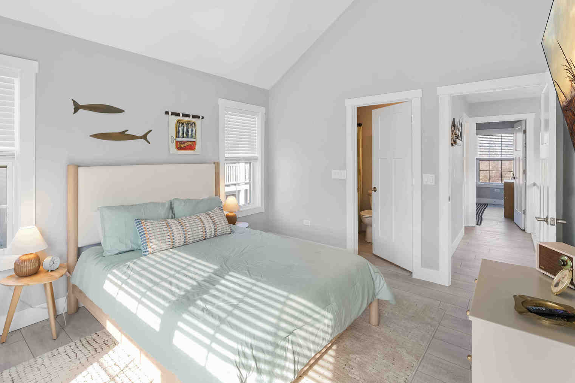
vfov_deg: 73.7
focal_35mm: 16
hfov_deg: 96.7
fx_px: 256
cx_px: 282
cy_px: 186
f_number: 13
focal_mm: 10
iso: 400
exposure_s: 1/8
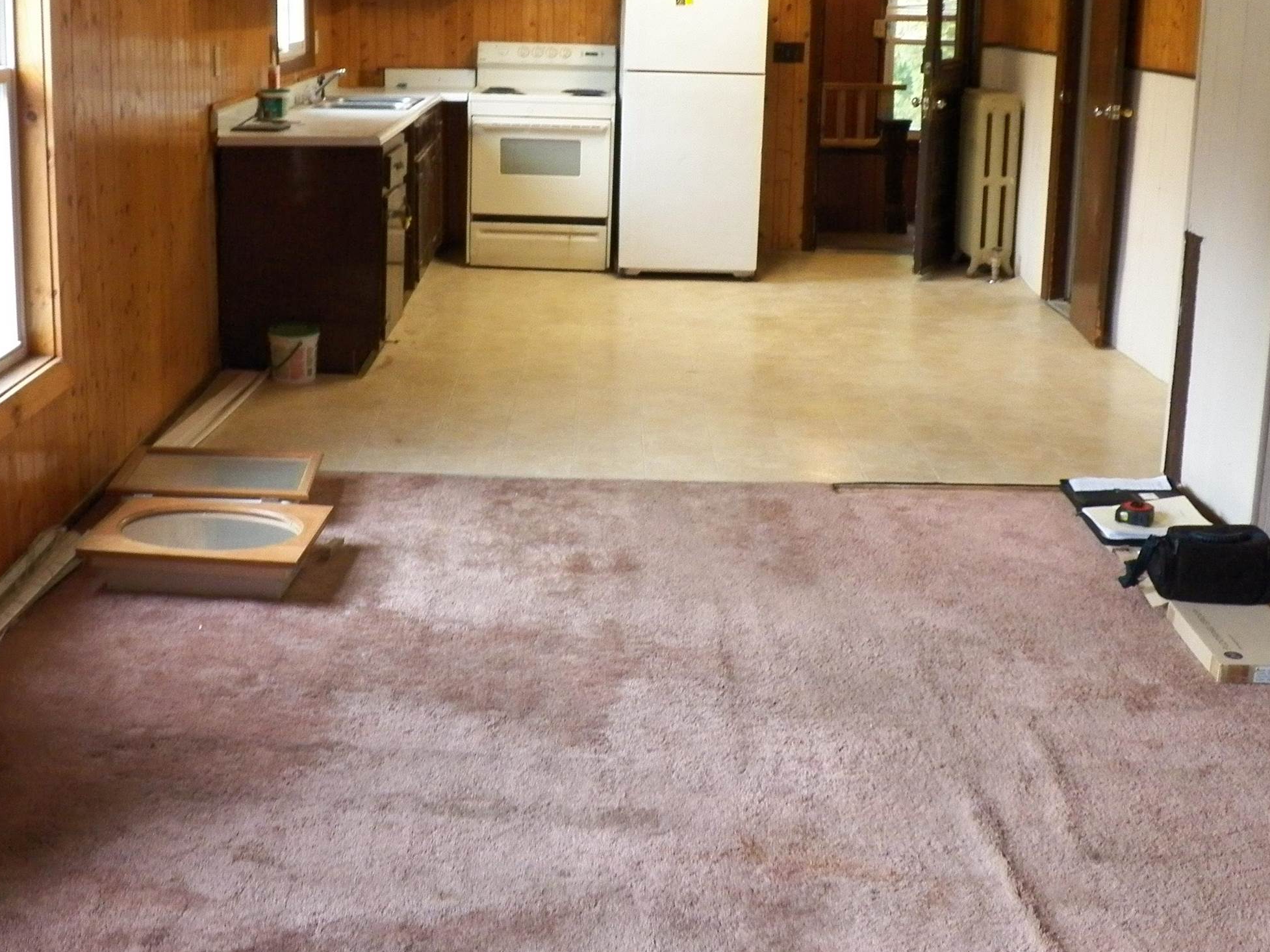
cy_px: 305
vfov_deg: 32.6
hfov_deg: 42.9
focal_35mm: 44
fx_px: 1614
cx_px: 557
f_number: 2.8
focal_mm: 4.9
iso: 400
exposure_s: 1/30
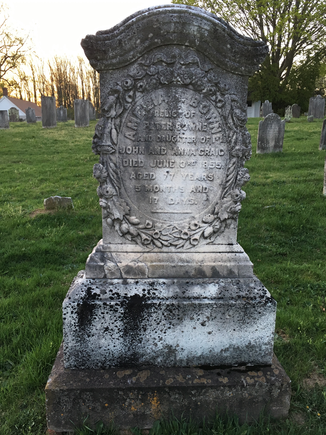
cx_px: 163
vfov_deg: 61.7
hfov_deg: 48.2
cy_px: 218
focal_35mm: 29
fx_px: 364
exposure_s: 1/30
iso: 32
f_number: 2.2
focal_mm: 4.15
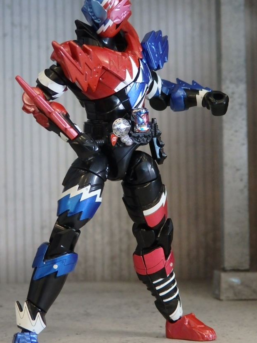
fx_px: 812
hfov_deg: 18.0
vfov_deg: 23.8
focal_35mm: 82
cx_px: 112
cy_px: 164
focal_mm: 11.9
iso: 800
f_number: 4.4
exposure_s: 1/60
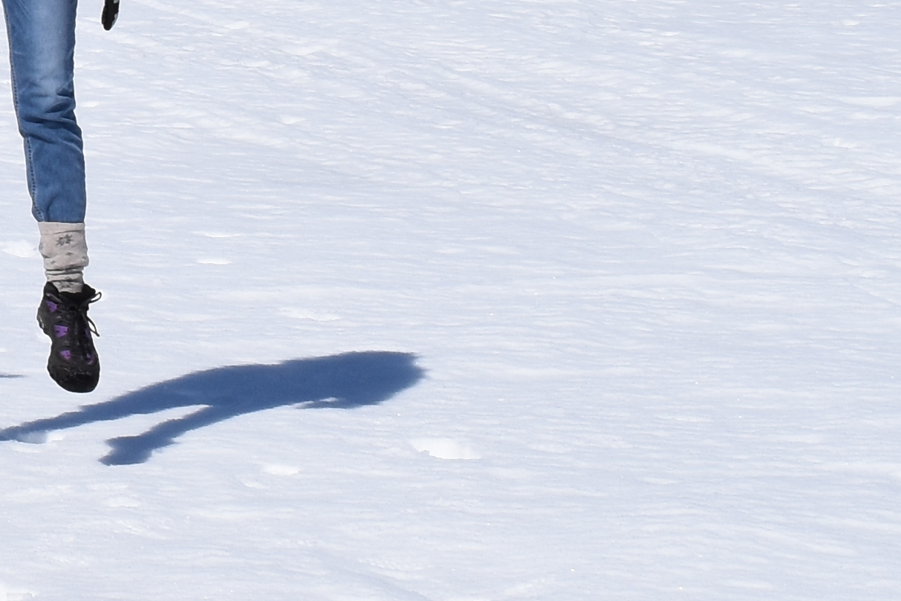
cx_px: -1022
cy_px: -241
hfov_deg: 10.4
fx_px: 4455
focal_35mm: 178
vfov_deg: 7.6
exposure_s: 1/640
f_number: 13
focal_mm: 24
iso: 200
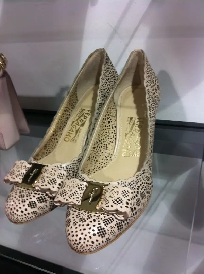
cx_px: 102
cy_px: 137
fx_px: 276
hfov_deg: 40.6
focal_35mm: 35
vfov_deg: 52.7
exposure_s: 1/17
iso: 100
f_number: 2.8
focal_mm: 3.85
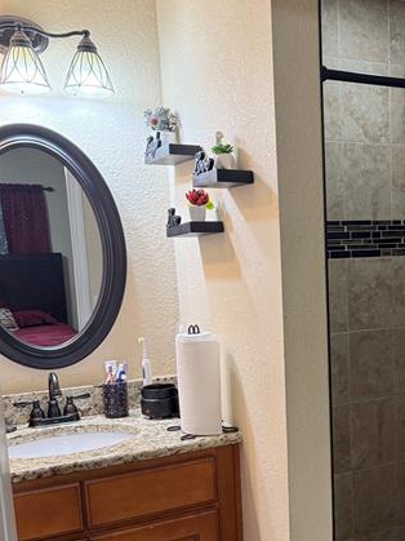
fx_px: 687
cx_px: 370
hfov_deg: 31.2
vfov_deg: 42.5
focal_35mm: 44
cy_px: 354
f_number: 1.78
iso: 200
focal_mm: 6.76
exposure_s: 1/120
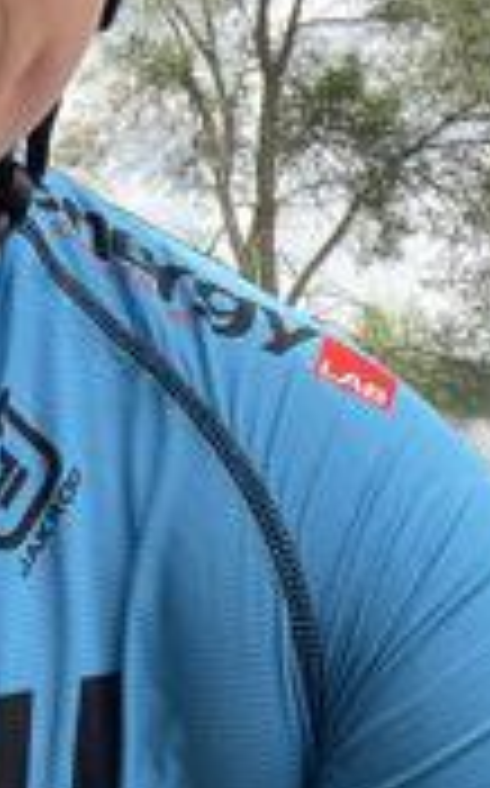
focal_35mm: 80
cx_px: -148
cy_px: -68
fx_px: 1714
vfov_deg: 24.2
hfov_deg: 15.5
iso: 25
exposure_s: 1/302
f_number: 2.2
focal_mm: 2.71
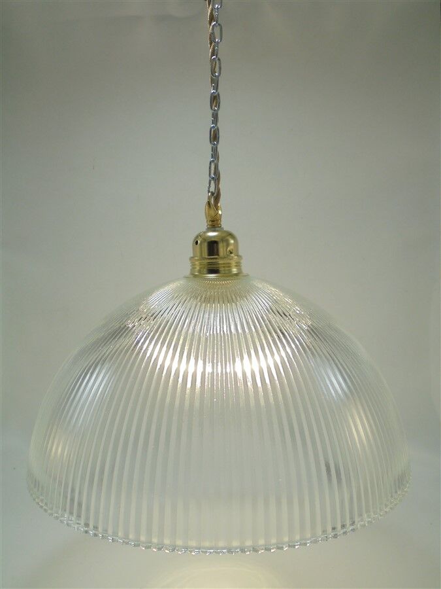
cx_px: 220
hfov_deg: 41.8
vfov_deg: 54.0
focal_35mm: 34
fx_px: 578
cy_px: 294
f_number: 4
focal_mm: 6.1
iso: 100
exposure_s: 1/250
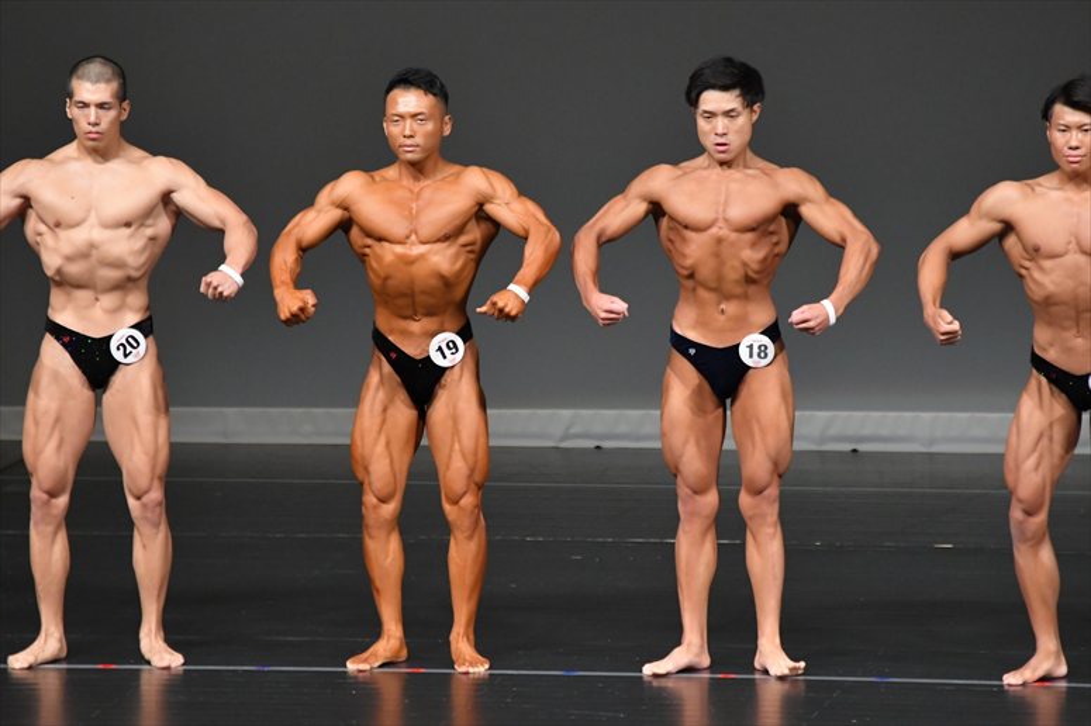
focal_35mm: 345
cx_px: 546
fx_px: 10450
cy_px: 363
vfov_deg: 4.0
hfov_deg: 6.0
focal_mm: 230
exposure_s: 1/400
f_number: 5.6
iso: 4000
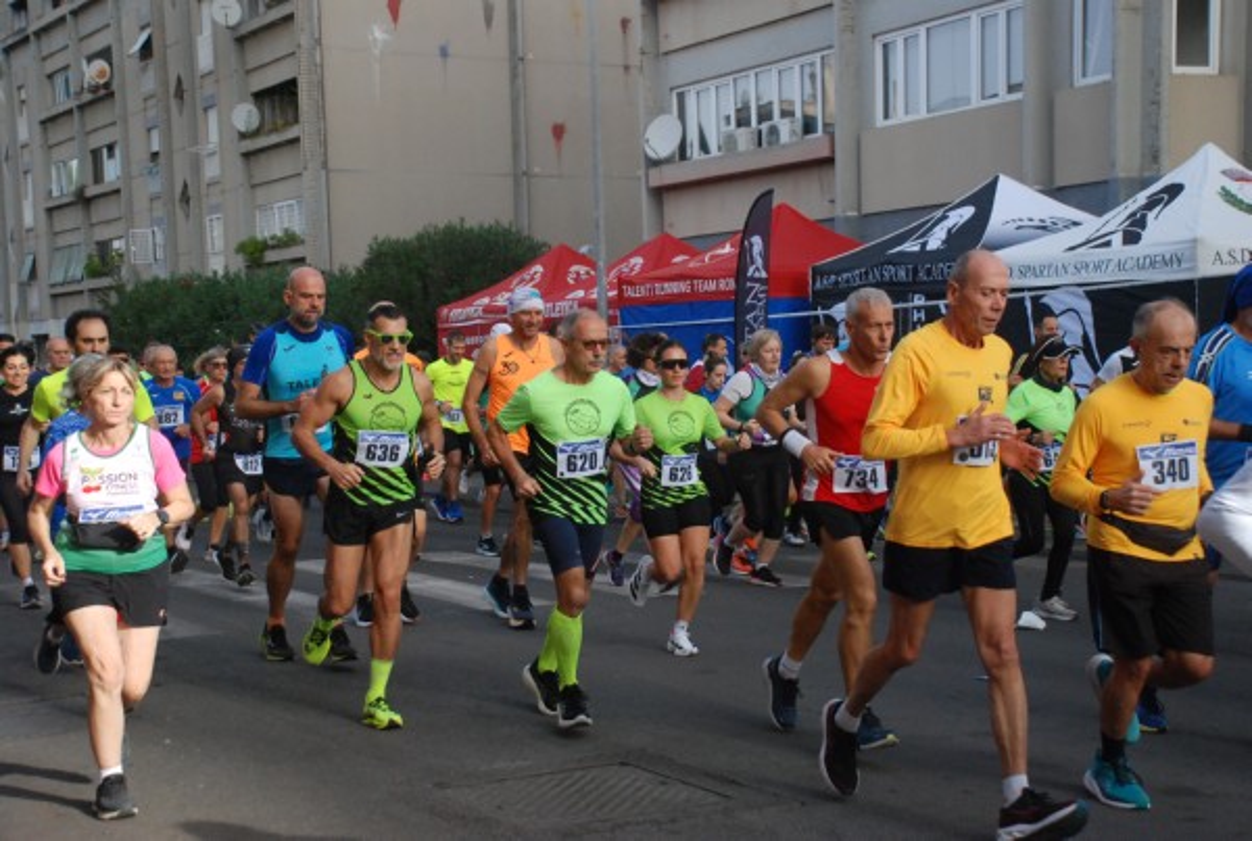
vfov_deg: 23.9
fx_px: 1987
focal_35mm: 57
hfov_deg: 35.0
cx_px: 626
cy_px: 420
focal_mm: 38
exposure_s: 1/1250
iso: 1000
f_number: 5
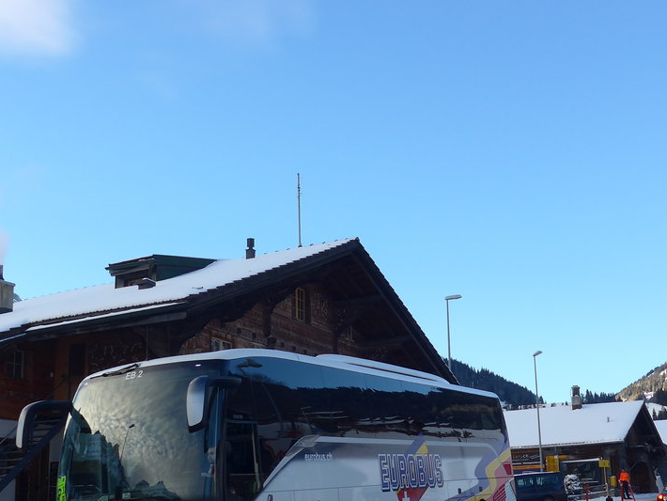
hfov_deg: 38.9
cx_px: 306
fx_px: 944
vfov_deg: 29.6
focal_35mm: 49
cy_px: 311
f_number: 2.8
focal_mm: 6
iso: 80
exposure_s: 1/400
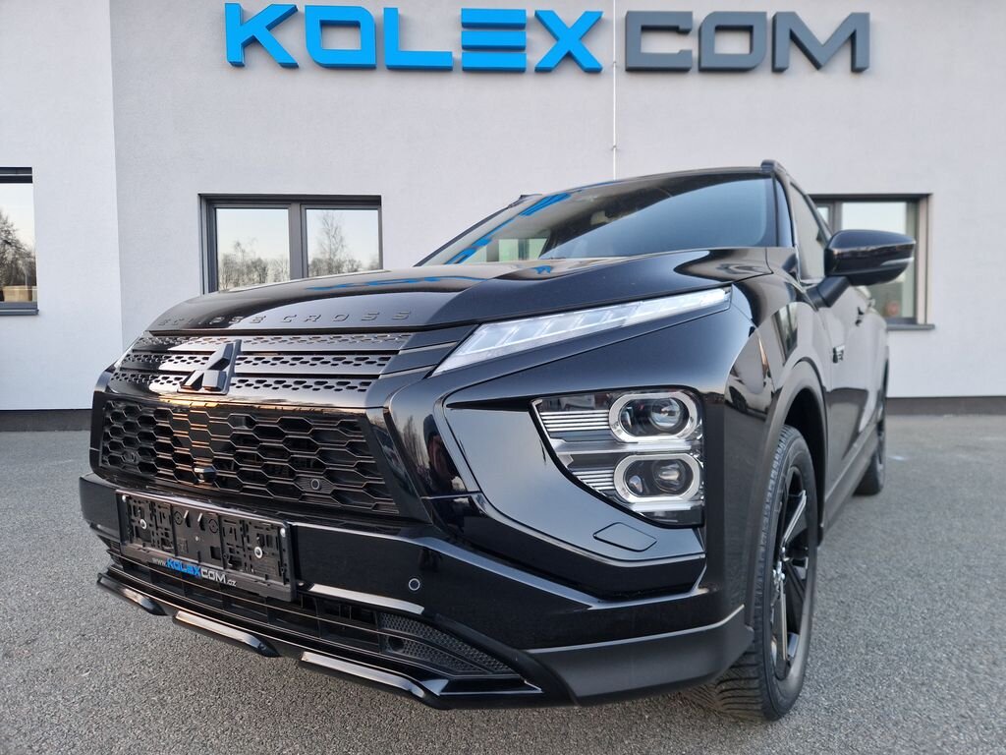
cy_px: 378
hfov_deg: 73.9
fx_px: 668
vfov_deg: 58.9
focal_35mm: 23
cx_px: 503
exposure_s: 1/100
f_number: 1.8
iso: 50
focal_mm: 5.4
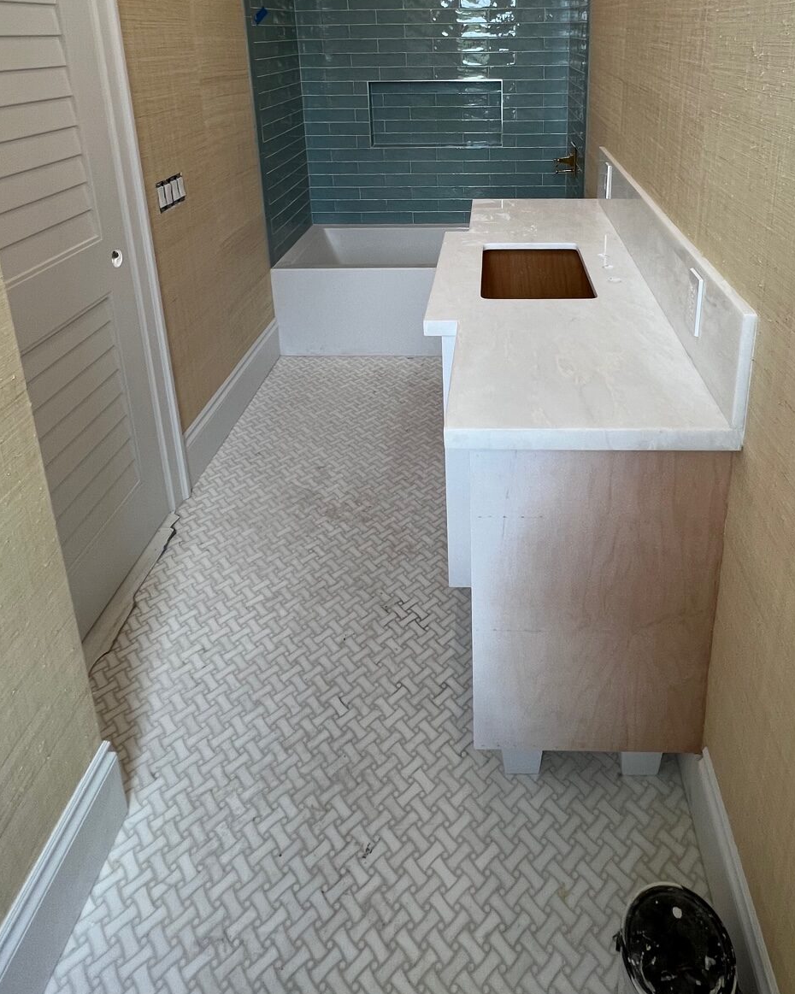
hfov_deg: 62.5
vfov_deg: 69.2
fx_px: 647
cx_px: 480
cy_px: 226
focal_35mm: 22
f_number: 1.8
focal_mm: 1.57
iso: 64
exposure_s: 1/122
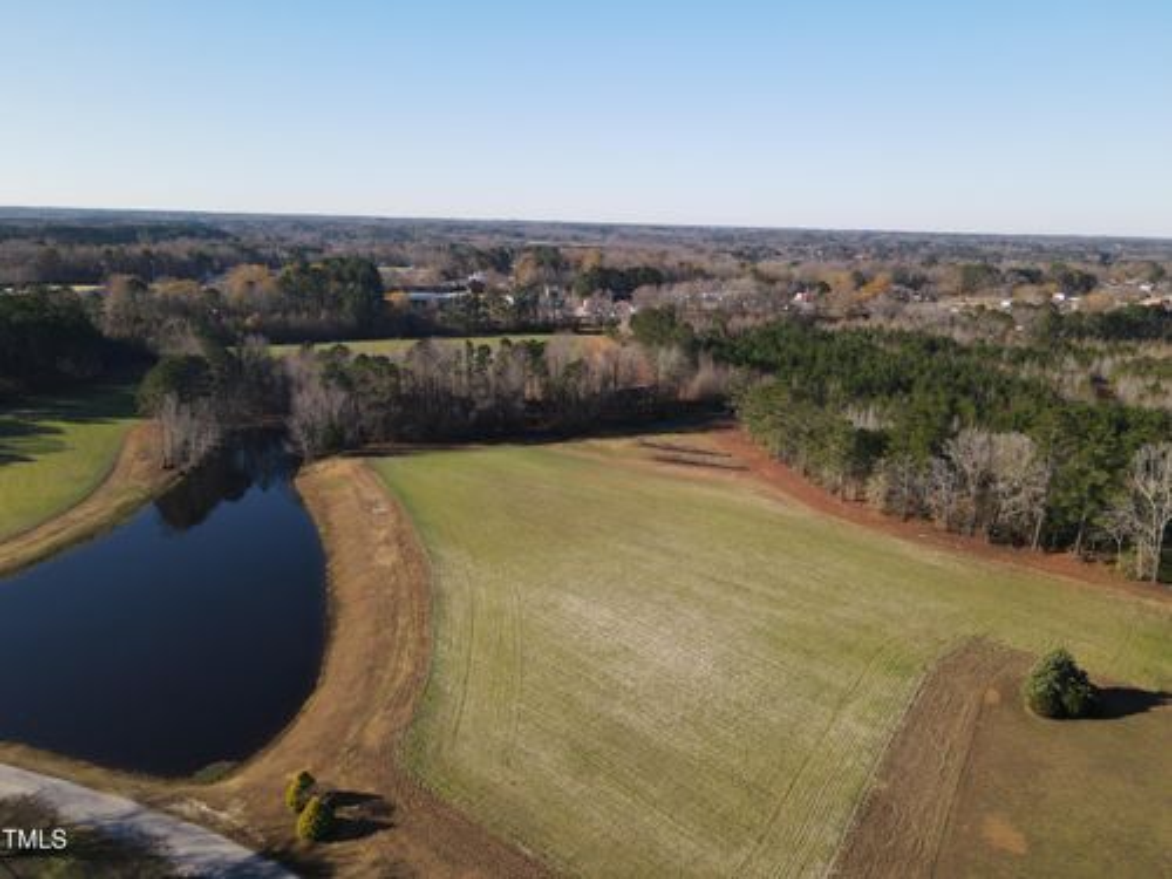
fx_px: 813
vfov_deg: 56.8
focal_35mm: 24
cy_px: 440
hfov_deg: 71.6
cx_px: 586
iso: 100
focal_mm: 4.5
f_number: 2.8
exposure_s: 1/25
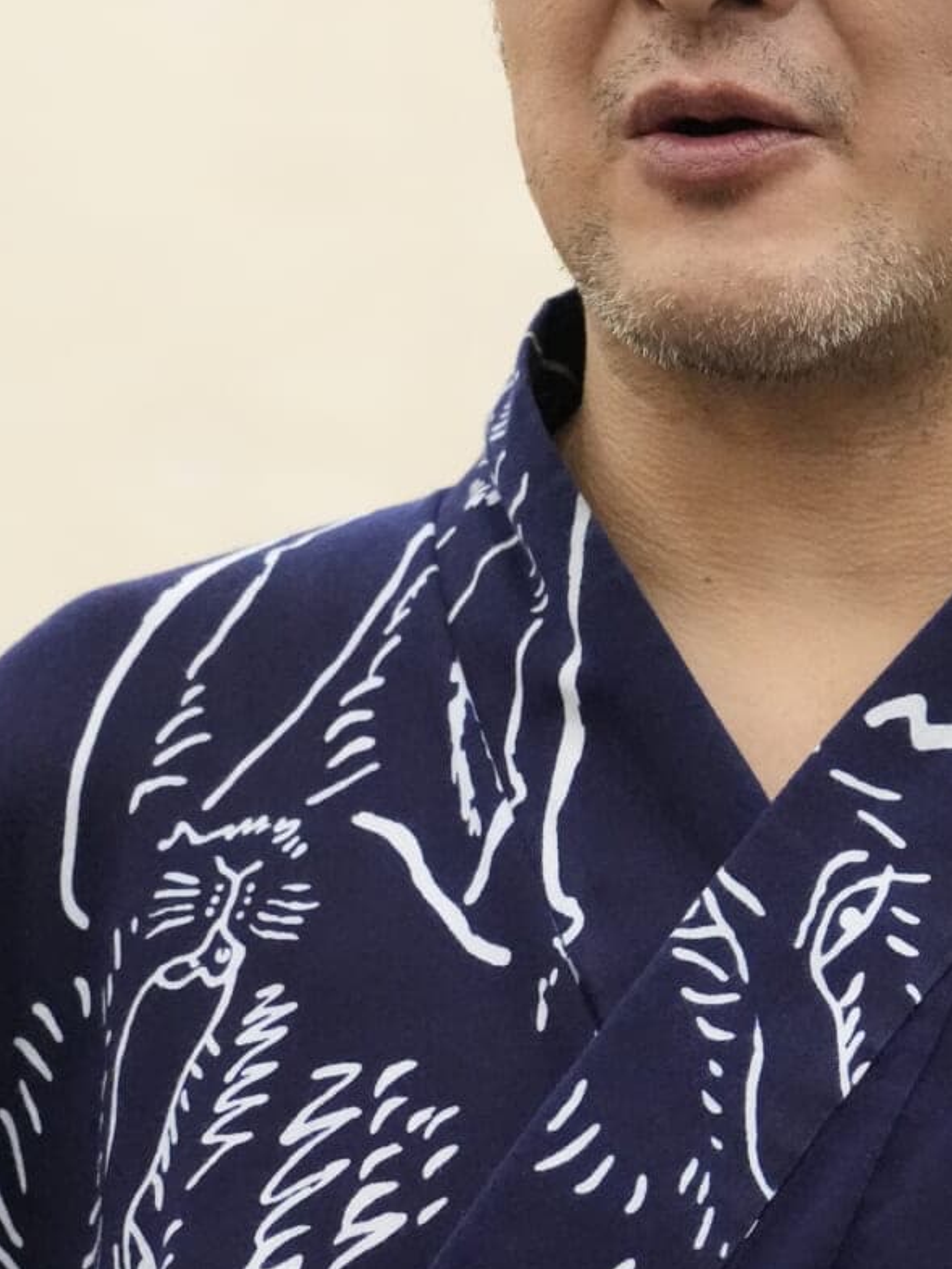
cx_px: 746
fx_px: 17926
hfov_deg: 3.0
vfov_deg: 4.1
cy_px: 694
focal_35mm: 489
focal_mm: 156
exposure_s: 1/250
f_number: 5
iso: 10000
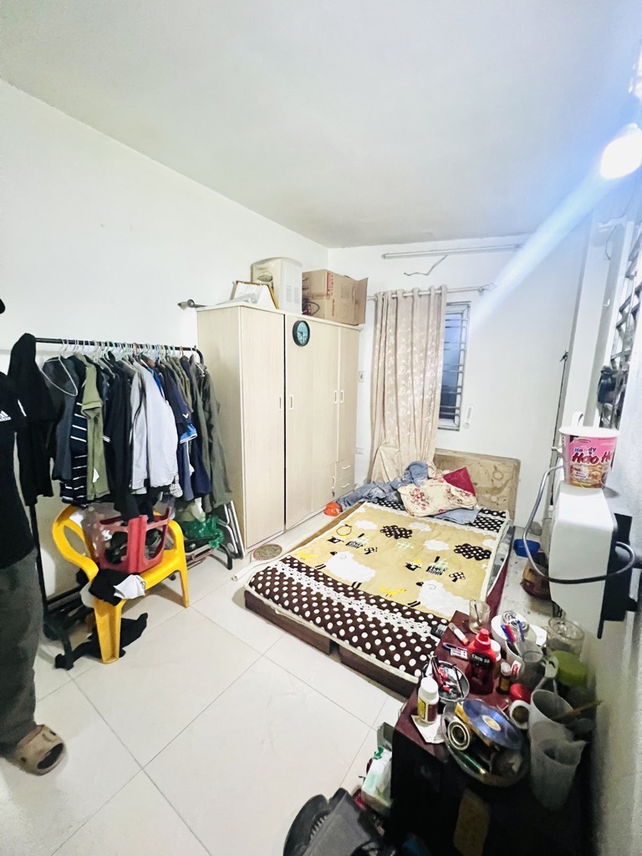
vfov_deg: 106.2
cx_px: 321
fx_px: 321
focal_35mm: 13
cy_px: 428
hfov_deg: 89.9
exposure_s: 1/34
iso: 1000
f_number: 1.8
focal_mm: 1.57
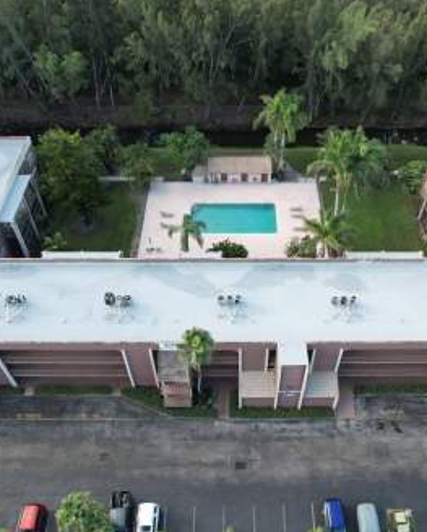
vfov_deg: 55.6
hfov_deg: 45.8
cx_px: 233
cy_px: 264
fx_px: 505
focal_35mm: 32
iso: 100
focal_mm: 8.38
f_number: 2.8
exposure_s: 1/200
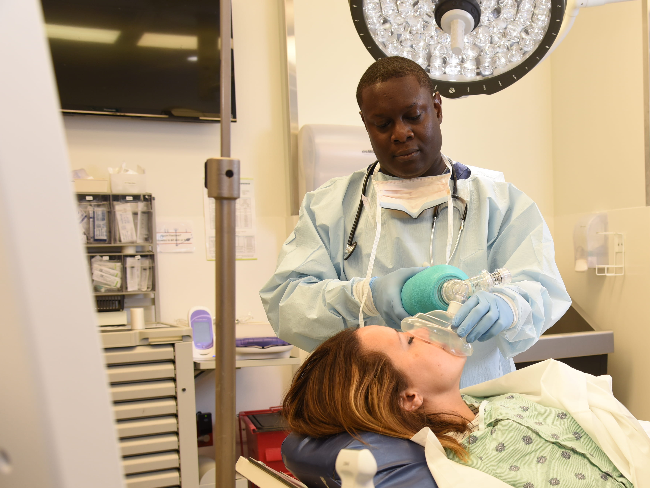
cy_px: 305
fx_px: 958
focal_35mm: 51
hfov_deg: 36.4
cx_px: 506
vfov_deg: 28.5
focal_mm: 34
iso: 400
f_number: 6.3
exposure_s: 1/80
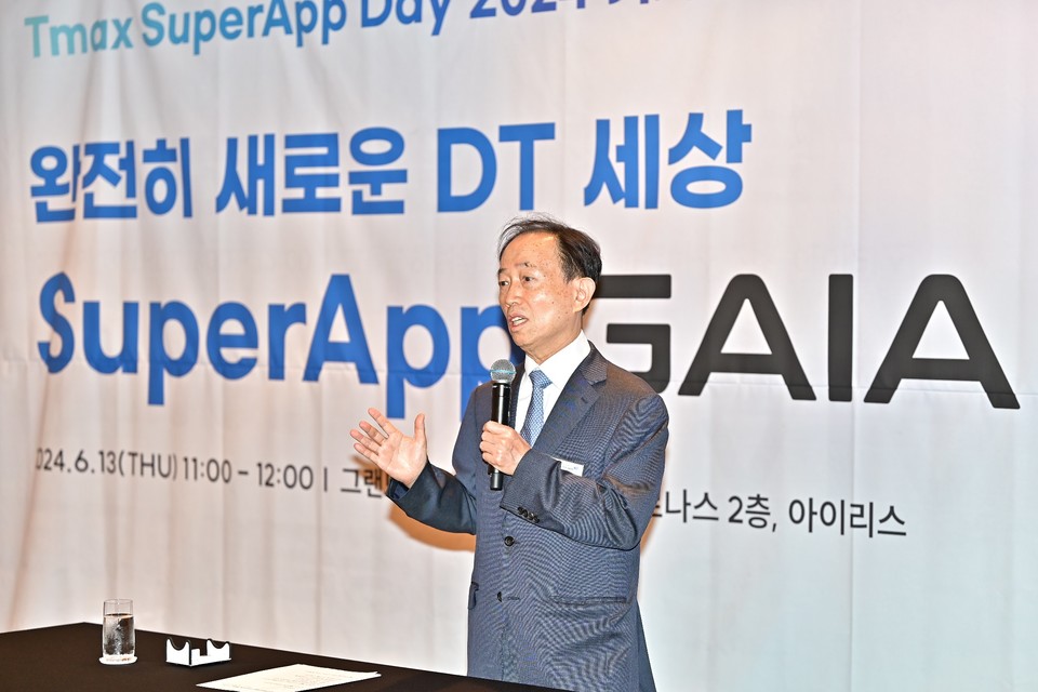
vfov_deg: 16.9
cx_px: 519
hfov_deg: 25.1
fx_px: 2335
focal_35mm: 81
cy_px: 346
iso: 800
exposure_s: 1/160
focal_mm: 81
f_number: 2.8
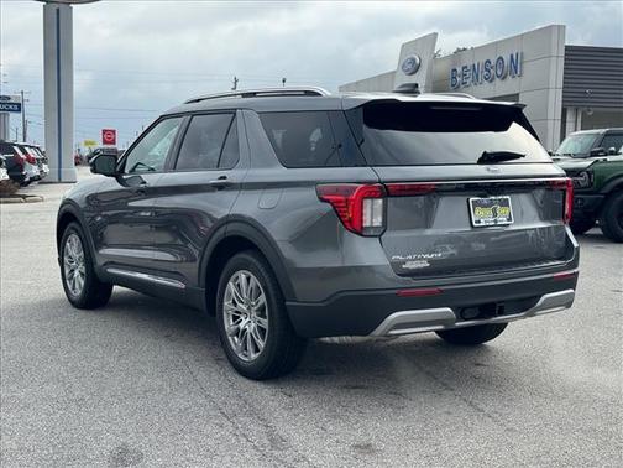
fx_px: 864
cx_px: 312
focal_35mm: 48
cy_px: 234
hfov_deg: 39.7
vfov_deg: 30.3
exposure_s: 1/2959
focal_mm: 6.76
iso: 64
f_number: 1.78
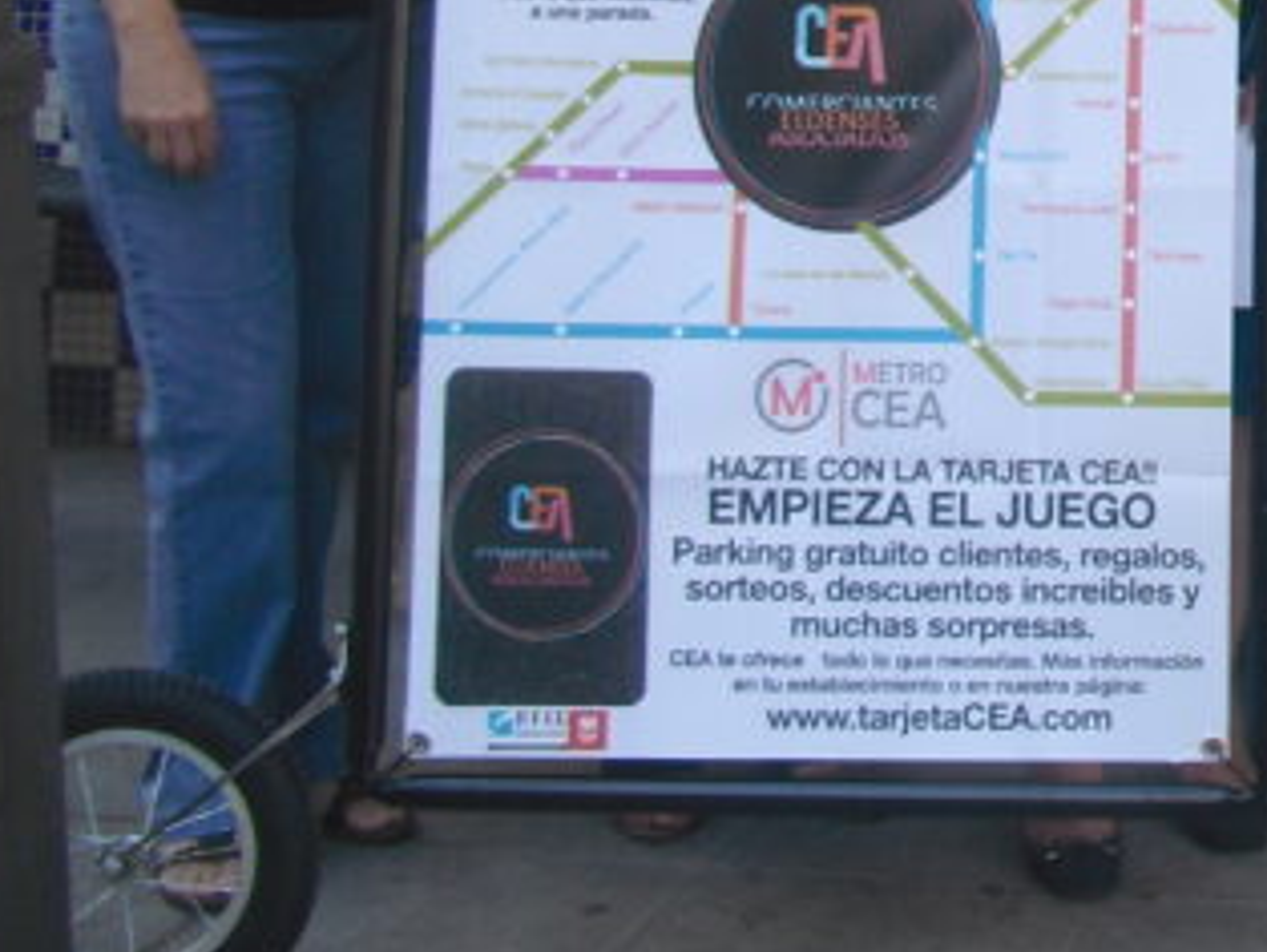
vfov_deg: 13.1
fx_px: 4029
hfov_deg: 16.4
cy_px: -262
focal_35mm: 110
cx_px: 1876
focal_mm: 6.3
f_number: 3.1
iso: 64
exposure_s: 1/100
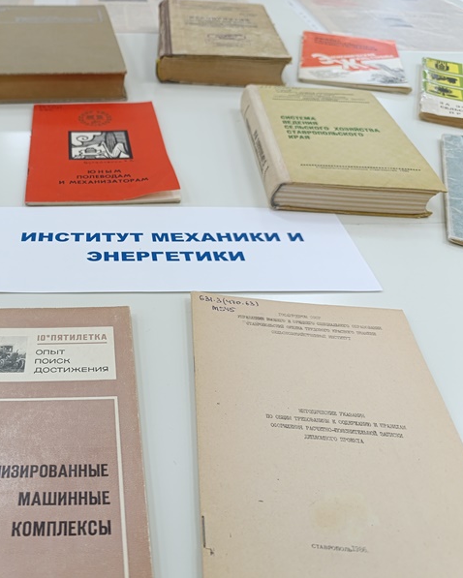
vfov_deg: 58.8
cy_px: 289
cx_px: 102
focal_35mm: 30
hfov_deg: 46.3
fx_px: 514
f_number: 1.6
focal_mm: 6.14
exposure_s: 1/100
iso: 320
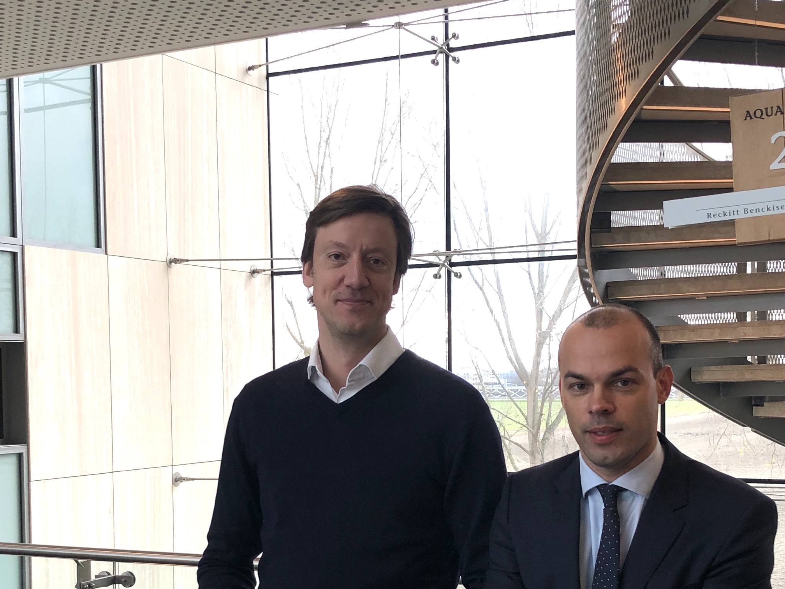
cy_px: 441
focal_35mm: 56
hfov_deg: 34.3
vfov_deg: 25.8
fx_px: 1270
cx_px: 394
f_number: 1.8
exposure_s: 1/50
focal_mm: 3.99
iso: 25
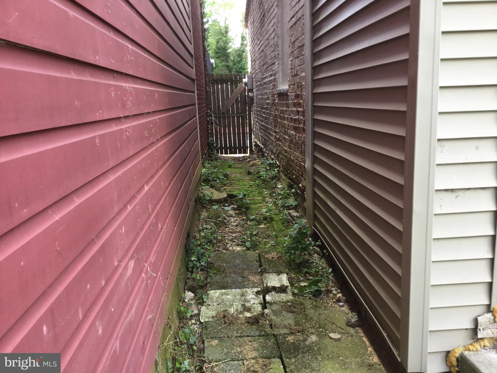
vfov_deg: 45.4
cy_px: 186
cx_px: 248
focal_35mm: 31
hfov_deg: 58.4
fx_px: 445
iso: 25
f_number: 2.4
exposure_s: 1/60
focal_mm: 3.3
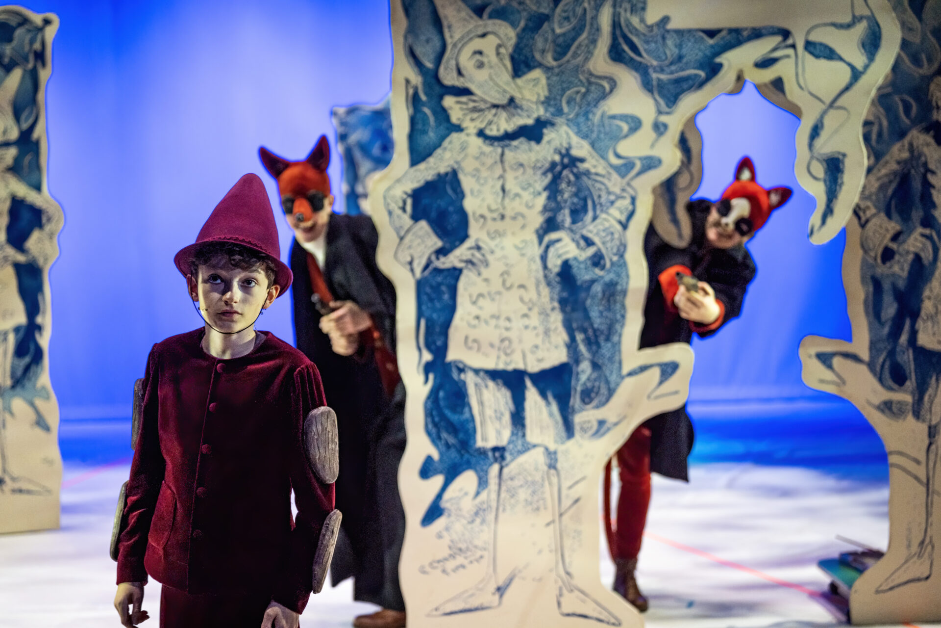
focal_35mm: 70
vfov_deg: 19.5
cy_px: 314
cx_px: 470
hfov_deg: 28.8
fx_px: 1830
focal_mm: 70
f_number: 2.8
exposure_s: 1/80
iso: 2000
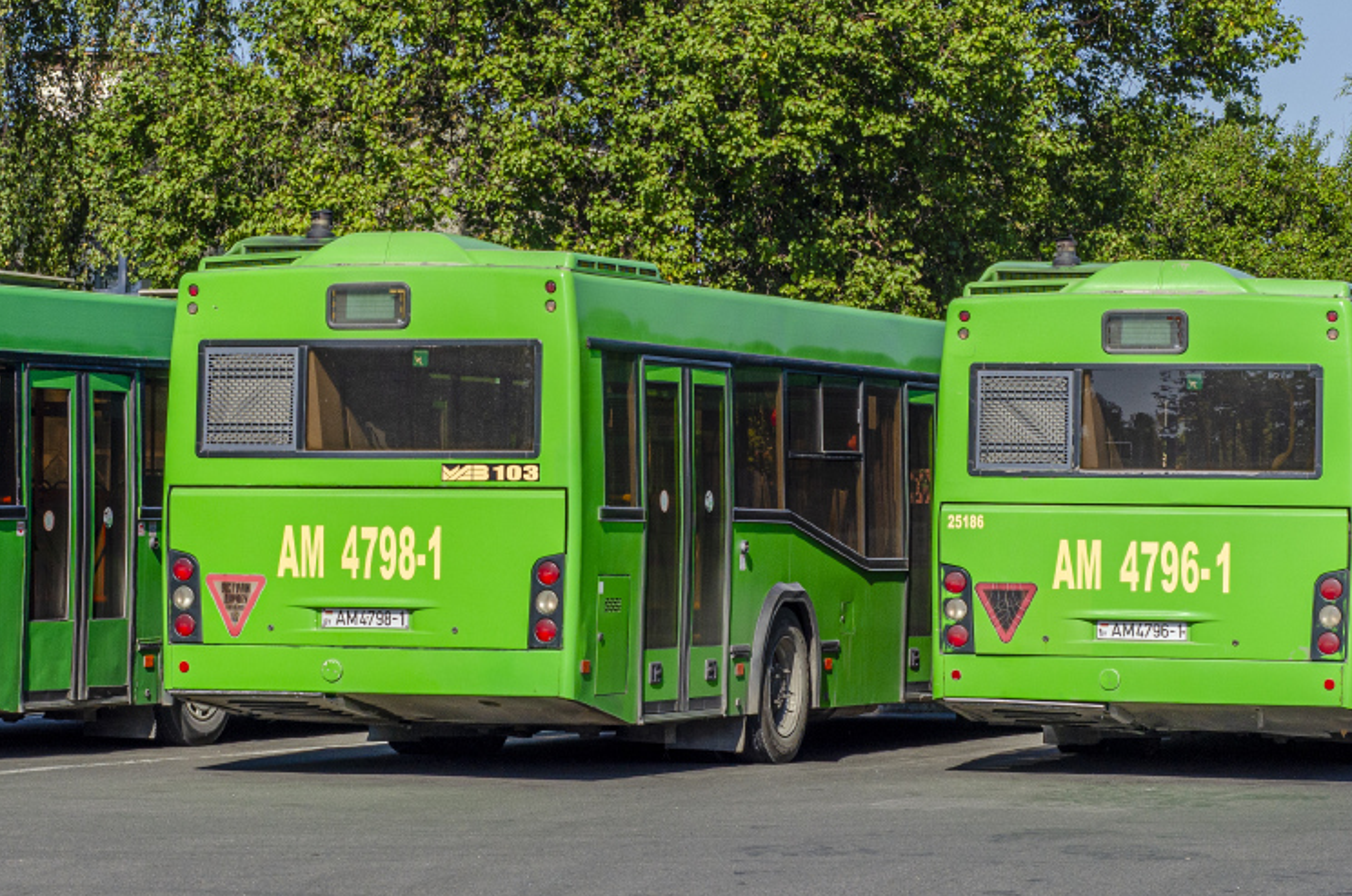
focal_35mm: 131
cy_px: 334
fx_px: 4910
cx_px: 549
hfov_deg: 15.7
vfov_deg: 10.4
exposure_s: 1/800
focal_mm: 50
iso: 200
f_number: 7.1
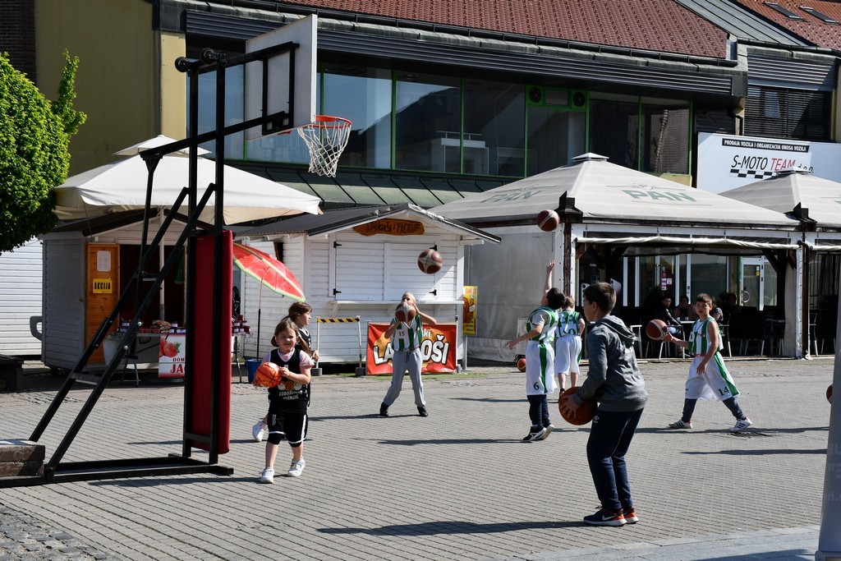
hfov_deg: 35.0
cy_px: 280
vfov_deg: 23.8
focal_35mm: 57
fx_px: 1332
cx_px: 420
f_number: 8
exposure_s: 1/250
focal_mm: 38
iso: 100
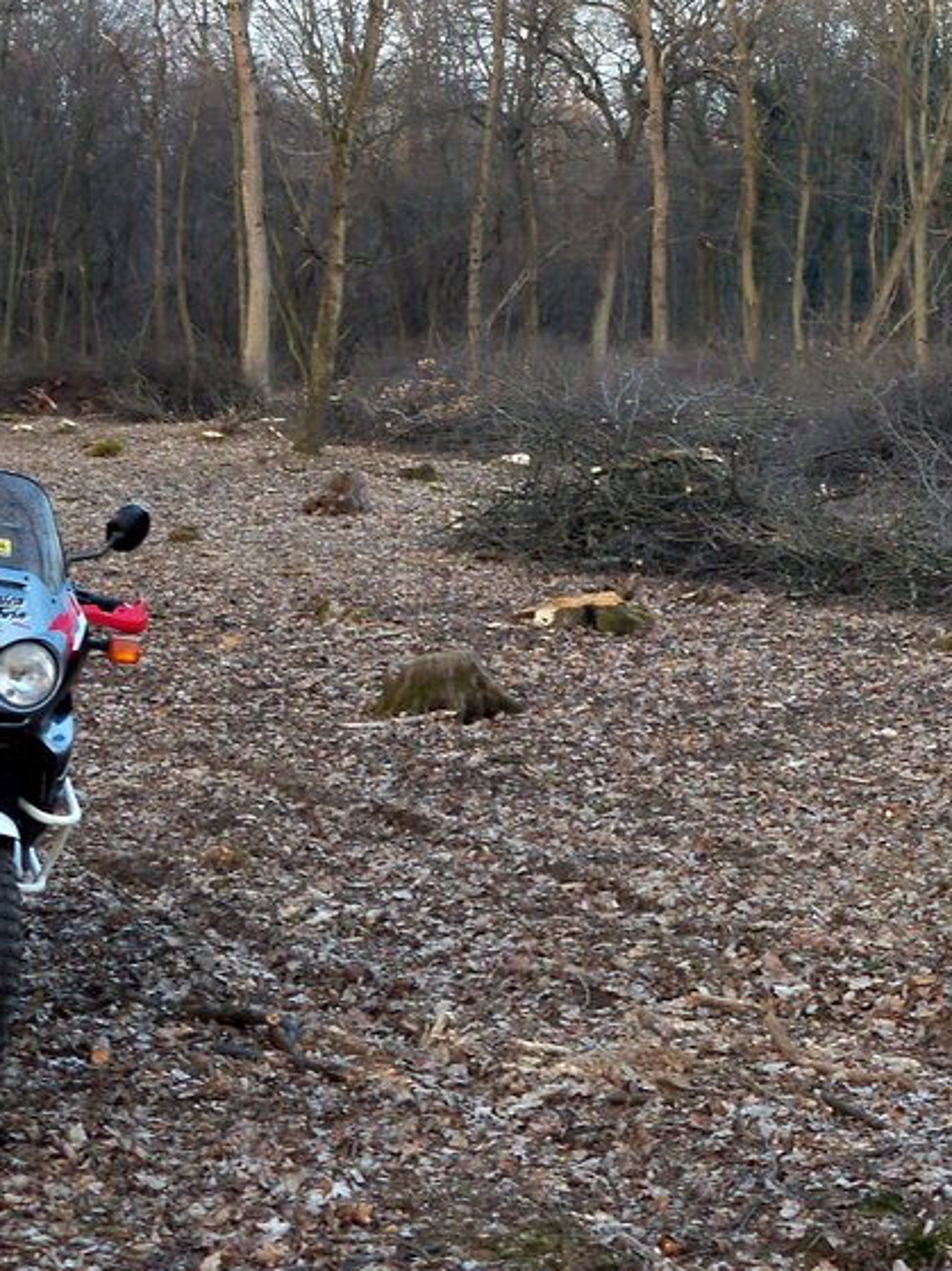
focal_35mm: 73
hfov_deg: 20.1
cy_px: 437
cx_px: 588
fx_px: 2678
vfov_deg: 26.5
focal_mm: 5.7
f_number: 2.9
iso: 80
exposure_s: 1/40
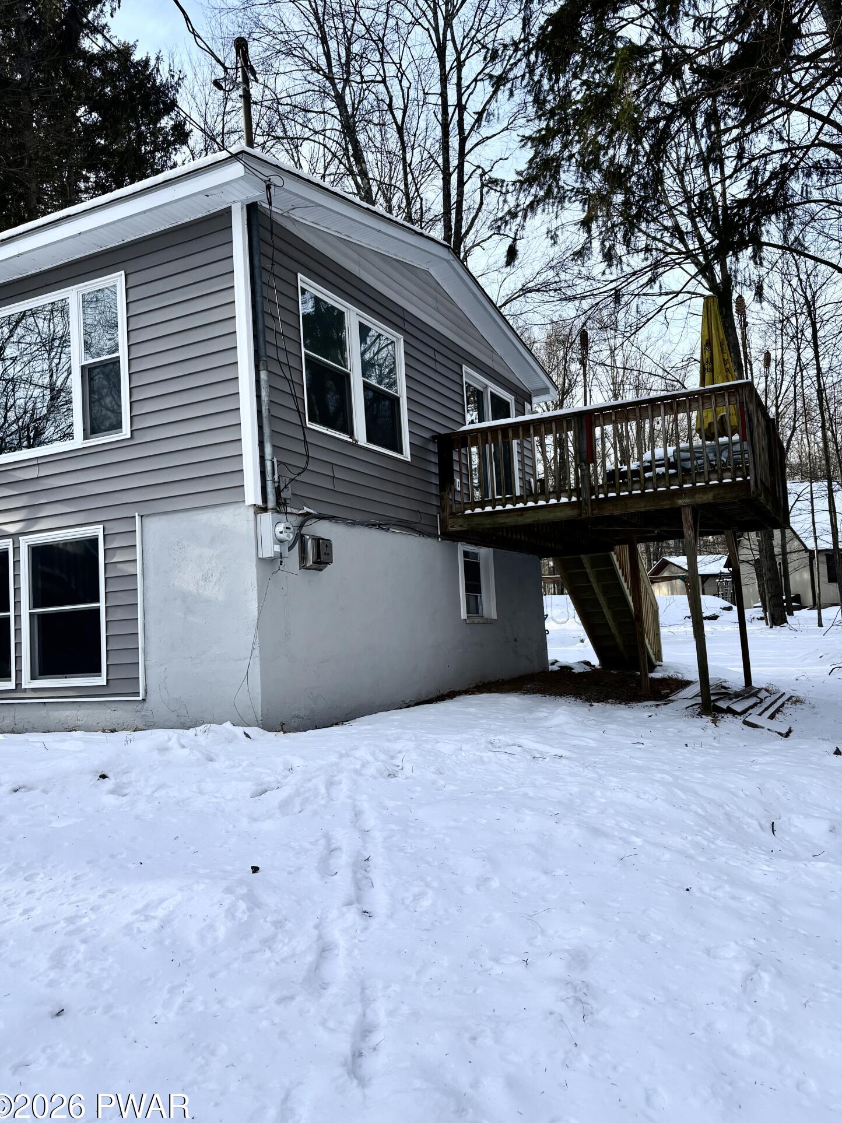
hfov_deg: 51.3
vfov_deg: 65.3
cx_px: 423
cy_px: 577
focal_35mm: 27
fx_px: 876
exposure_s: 1/1081
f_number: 1.6
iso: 50
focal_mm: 5.96
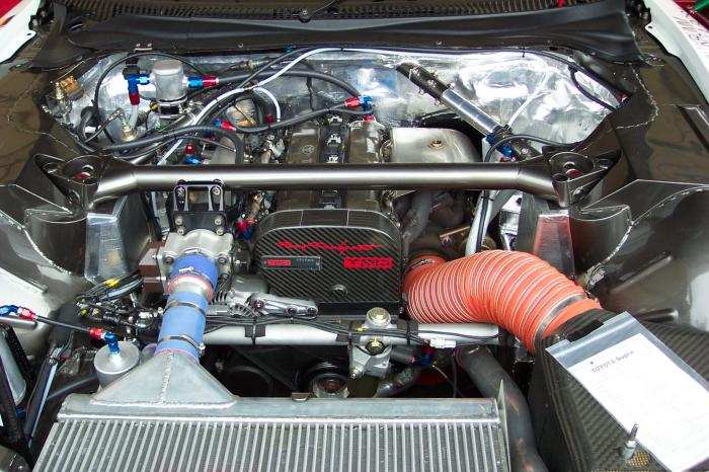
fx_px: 748
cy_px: 236
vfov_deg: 35.0
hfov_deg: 50.7
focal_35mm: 38
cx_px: 354
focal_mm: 8
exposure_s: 1/90
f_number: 2.8
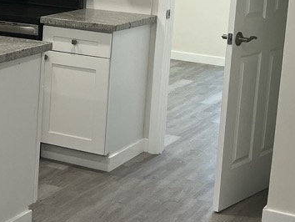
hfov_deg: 20.2
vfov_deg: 15.6
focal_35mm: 94
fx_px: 802
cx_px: -4
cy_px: 43
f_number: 1.6
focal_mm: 5.1
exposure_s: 1/120
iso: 125
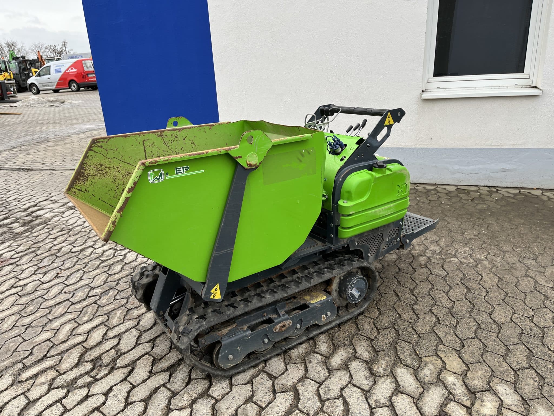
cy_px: 208
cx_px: 277
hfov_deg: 67.3
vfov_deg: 53.1
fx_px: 416
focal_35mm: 26
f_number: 1.6
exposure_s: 1/422
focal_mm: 5.1
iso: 50
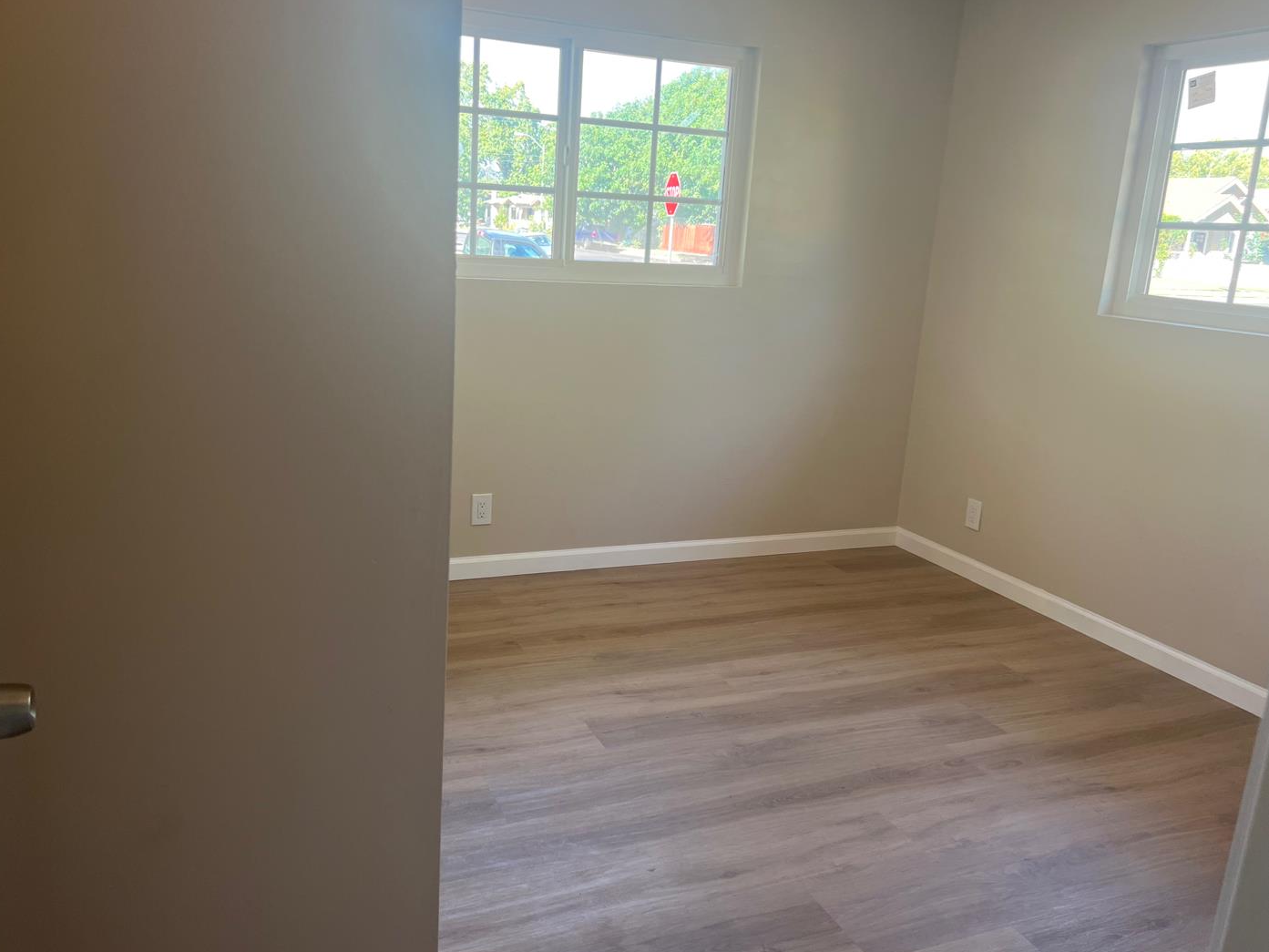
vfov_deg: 49.7
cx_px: 588
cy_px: 465
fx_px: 1027
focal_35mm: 28
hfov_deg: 63.4
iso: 100
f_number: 1.5
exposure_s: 1/121
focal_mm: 5.7
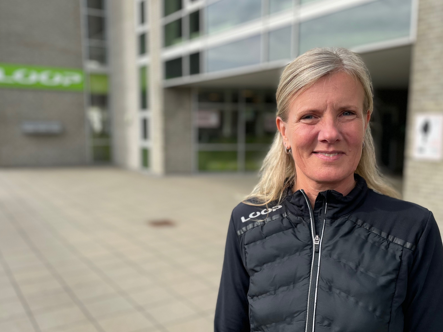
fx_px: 422
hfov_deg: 55.3
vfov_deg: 42.9
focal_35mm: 33
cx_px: 217
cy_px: 186
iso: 50
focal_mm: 4.2
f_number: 1.6
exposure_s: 1/2817
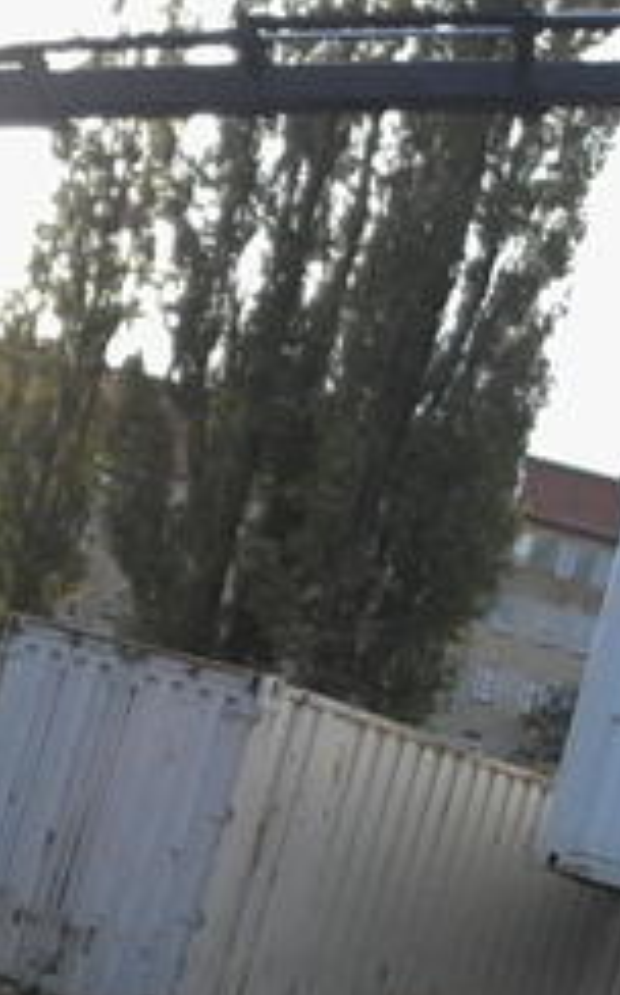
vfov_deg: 25.2
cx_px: 12
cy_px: 532
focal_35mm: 82
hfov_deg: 15.6
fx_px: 2222
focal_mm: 2.35
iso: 50
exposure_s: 1/434
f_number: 2.4
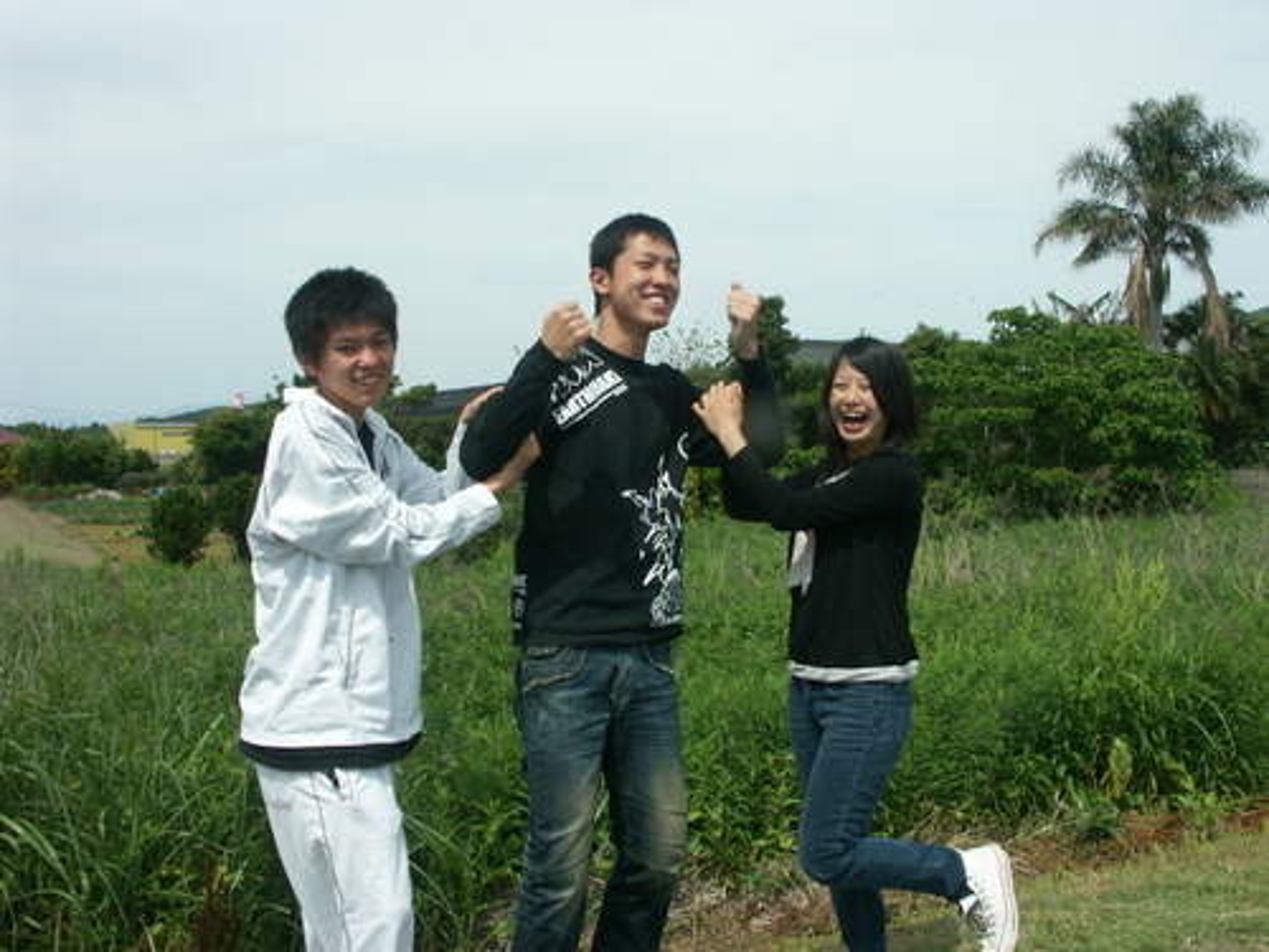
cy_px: 476
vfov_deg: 38.7
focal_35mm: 37
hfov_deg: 50.1
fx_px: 1356
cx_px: 634
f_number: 8
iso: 100
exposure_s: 1/400
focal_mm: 9.43
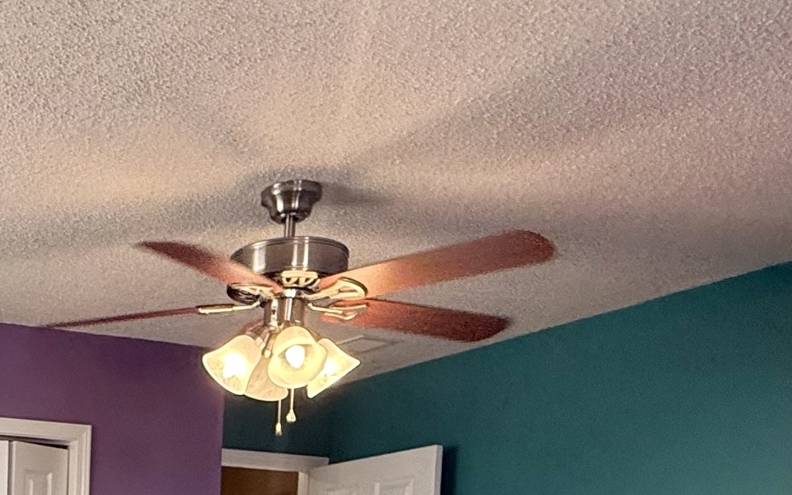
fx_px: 993
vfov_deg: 23.3
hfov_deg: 37.6
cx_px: -42
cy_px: 710
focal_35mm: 46
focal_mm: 2.22
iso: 200
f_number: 2.2
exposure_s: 1/99
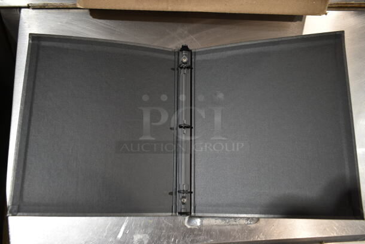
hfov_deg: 57.2
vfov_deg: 40.1
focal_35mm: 33
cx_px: 182
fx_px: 335
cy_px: 122
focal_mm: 22
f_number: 3.8
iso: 280
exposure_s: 1/30
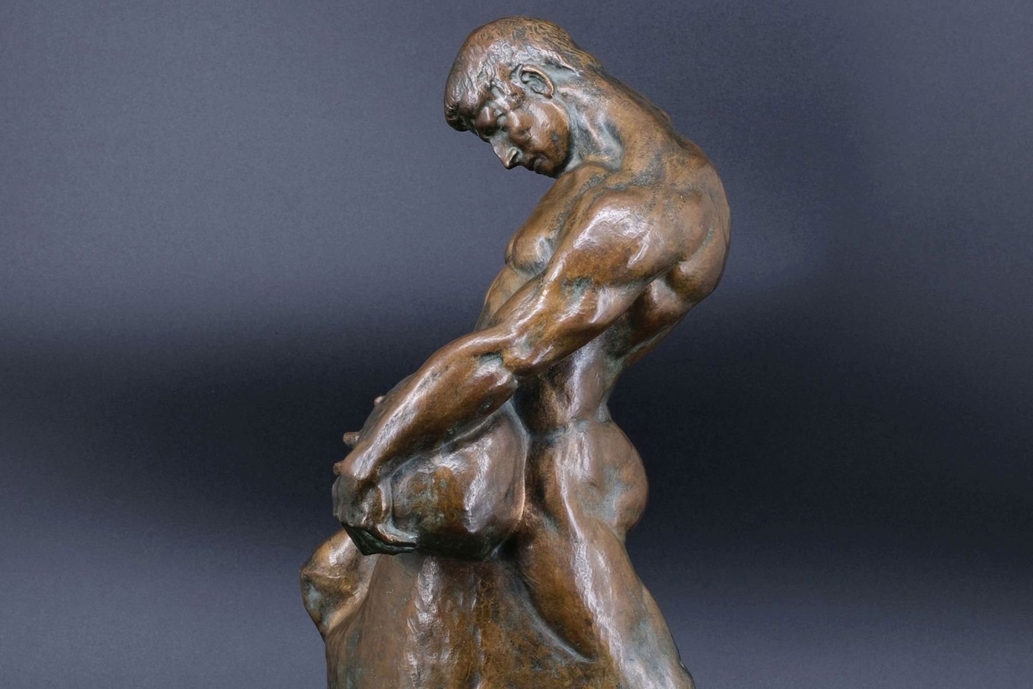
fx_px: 3444
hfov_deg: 17.1
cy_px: 344
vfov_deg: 11.4
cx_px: 516
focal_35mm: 120
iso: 160
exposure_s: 1/2.5
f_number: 14
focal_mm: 80
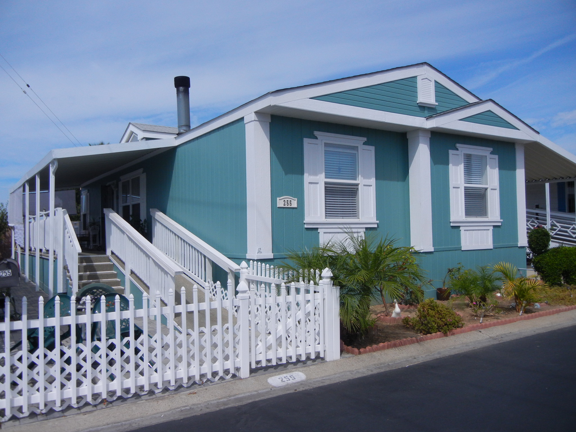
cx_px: 288
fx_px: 499
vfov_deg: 46.8
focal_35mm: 30
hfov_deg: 60.0
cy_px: 216
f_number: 7
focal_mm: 5.4
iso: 160
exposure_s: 1/826
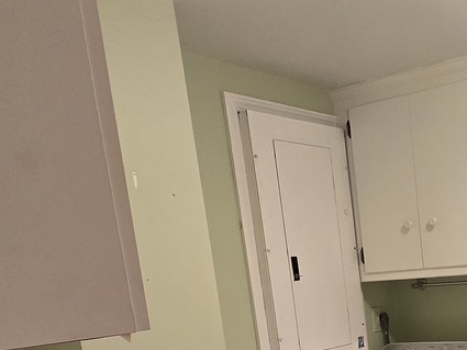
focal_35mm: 44
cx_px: 460
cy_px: 409
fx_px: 594
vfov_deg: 28.9
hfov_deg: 38.4
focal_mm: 2.2
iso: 320
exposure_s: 1/60
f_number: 2.2
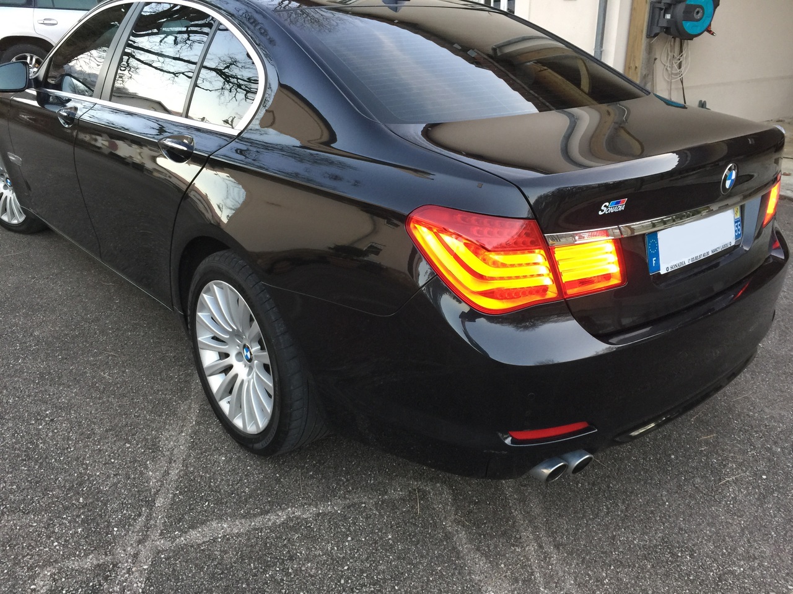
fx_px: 664
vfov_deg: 48.2
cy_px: 297
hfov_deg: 61.7
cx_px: 396
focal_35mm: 29
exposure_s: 1/33
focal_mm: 4.15
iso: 64
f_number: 2.2
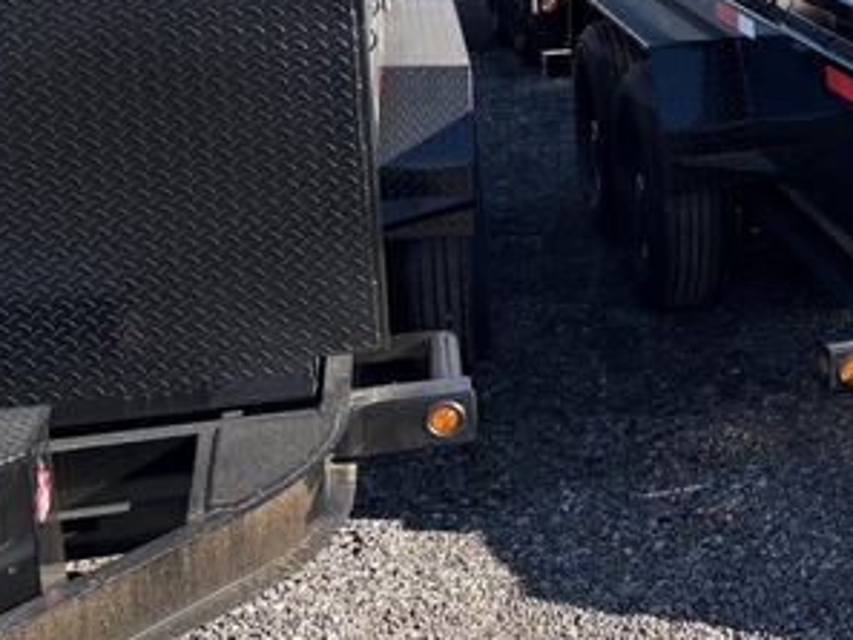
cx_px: 1111
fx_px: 1726
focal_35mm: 70
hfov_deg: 24.3
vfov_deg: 20.8
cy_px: 132
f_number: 1.6
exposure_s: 1/1196
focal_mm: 5.96
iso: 50
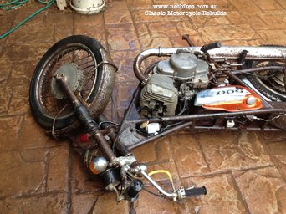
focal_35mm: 35
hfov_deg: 52.7
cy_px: 107
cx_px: 143
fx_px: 289
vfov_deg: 40.7
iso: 64
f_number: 2.4
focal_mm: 4.28
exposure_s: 1/120
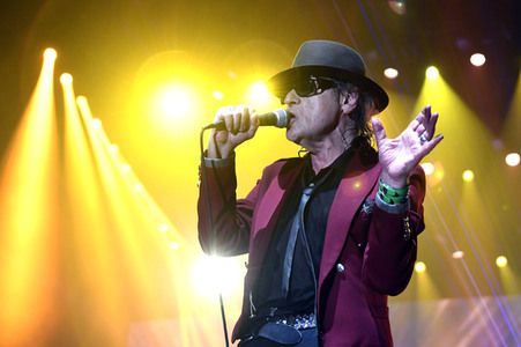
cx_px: 260
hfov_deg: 30.1
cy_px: 174
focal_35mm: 67
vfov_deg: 20.3
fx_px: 969
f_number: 3.5
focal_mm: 45
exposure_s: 1/400
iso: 1250
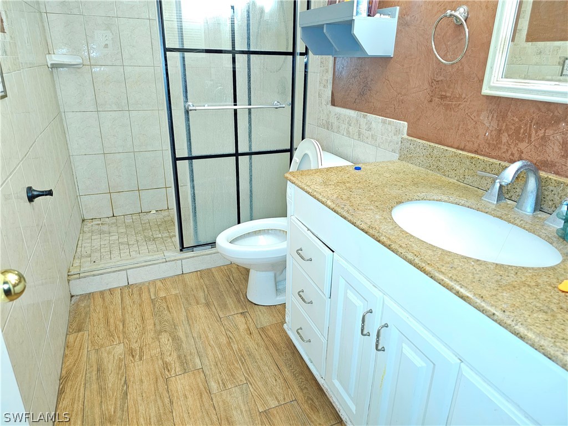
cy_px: 213
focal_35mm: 23
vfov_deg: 58.9
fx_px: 377
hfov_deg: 73.9
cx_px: 284
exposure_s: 1/30
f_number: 1.7
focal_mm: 6.3
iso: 640
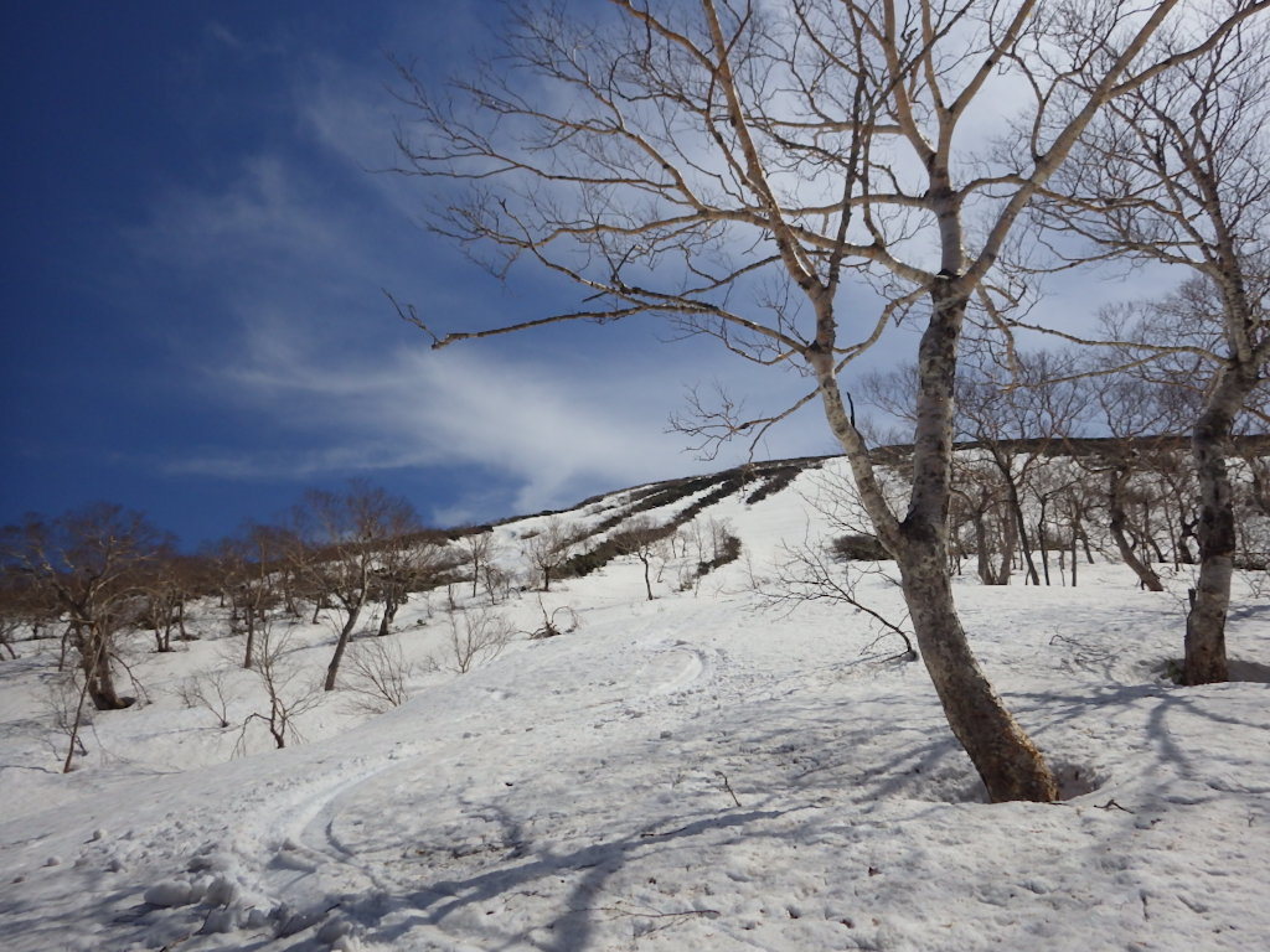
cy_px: 476
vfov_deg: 54.9
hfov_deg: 69.4
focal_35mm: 25
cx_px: 635
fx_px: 917
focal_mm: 4.5
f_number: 7.9
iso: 125
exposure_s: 1/800
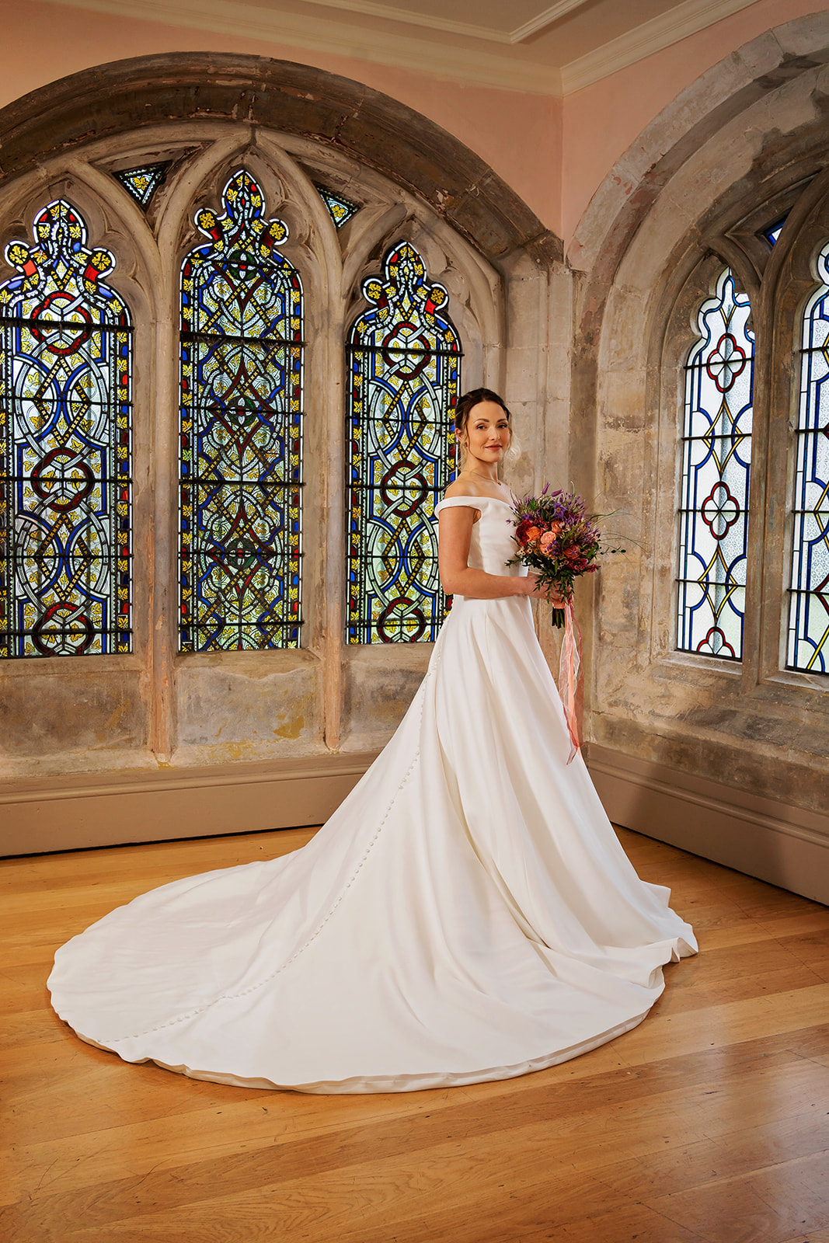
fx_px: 1209
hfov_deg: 37.9
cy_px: 622
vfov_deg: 54.4
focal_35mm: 35
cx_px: 414
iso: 400
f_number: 5.6
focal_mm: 35
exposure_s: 1/320
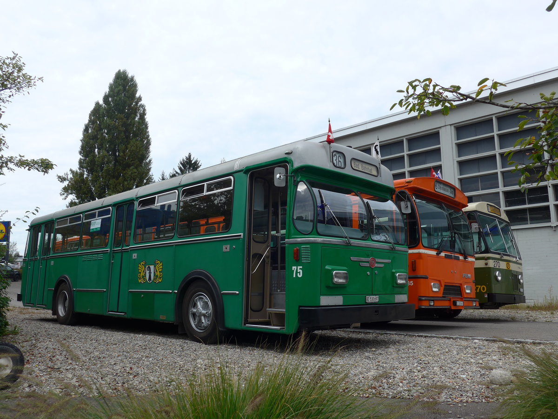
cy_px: 210
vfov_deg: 48.2
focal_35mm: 29
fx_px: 467
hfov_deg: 61.7
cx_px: 279
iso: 80
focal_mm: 6
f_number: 2.8
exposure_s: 1/800
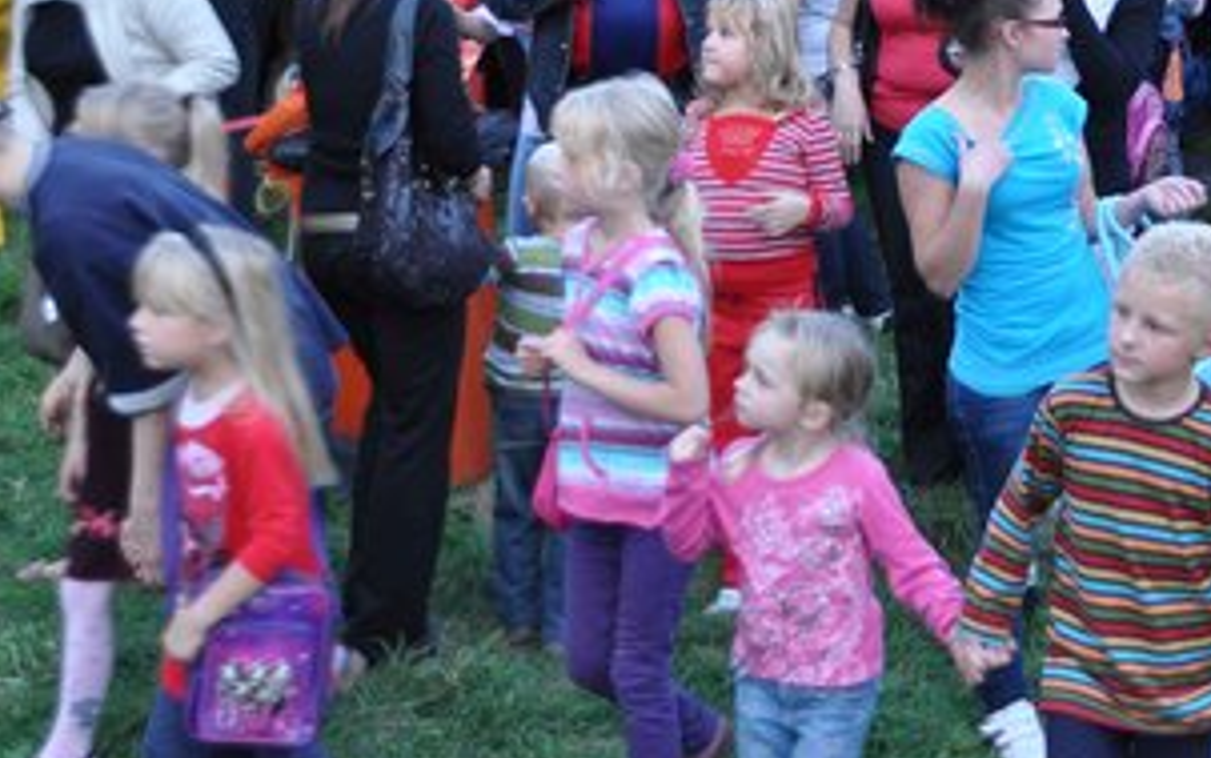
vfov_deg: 15.6
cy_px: 4
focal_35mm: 82
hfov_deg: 24.8
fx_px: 2710
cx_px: 946
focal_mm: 25
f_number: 4
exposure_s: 1/60
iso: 400
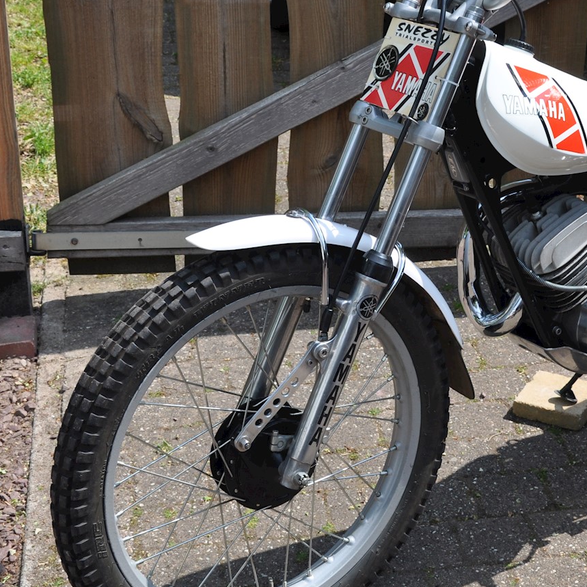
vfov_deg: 23.4
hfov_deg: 23.1
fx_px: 1420
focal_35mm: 74
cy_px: 270
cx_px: 464
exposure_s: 1/320
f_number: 9
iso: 200
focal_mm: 26
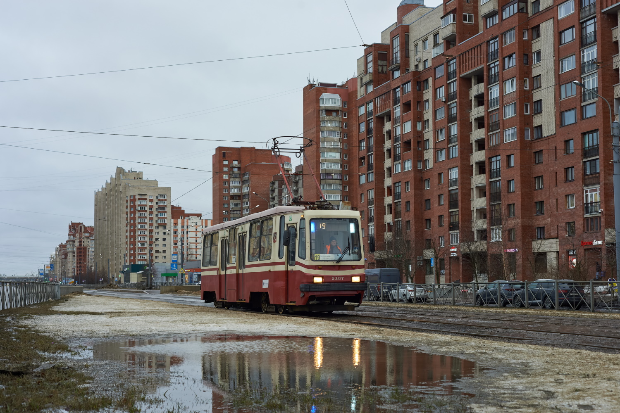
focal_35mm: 50
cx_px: 310
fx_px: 861
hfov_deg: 39.6
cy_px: 206
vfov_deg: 27.0
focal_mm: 50
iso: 800
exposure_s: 1/250
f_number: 5.6
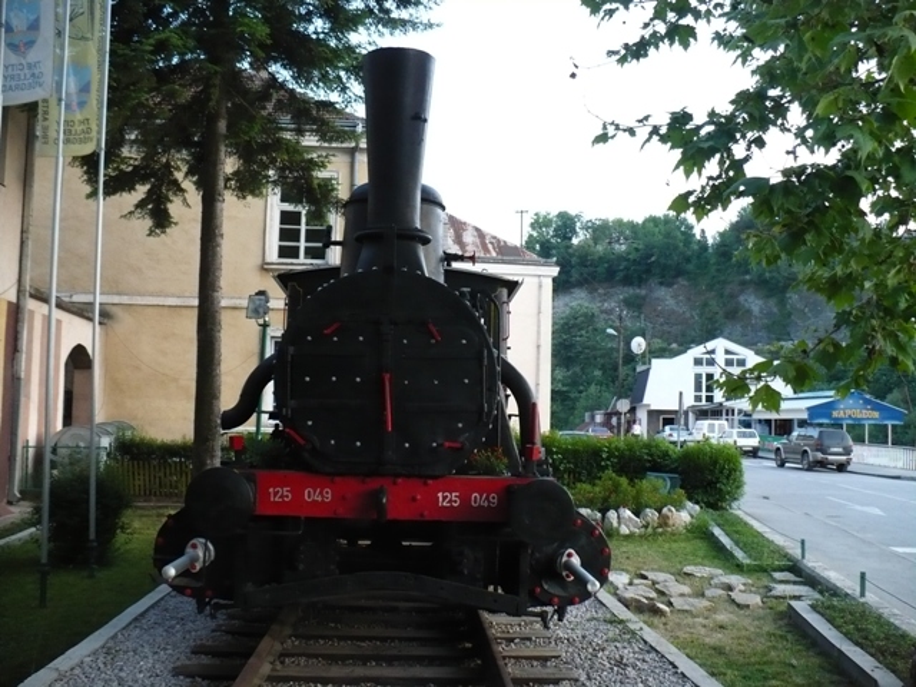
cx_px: 458
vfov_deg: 38.7
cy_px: 344
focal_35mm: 37
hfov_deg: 50.1
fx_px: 979
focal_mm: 6.1
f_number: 2.8
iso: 250
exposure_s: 1/125
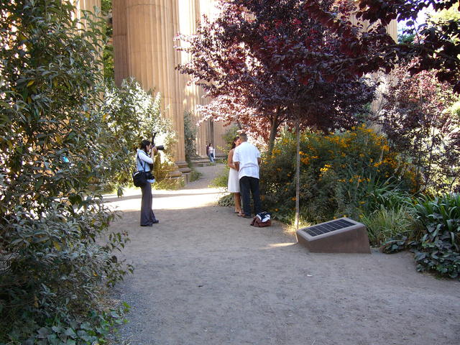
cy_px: 172
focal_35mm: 35
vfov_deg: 40.7
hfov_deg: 52.6
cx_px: 230
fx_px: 465
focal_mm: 5.8
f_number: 2.8
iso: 100
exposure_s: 1/60
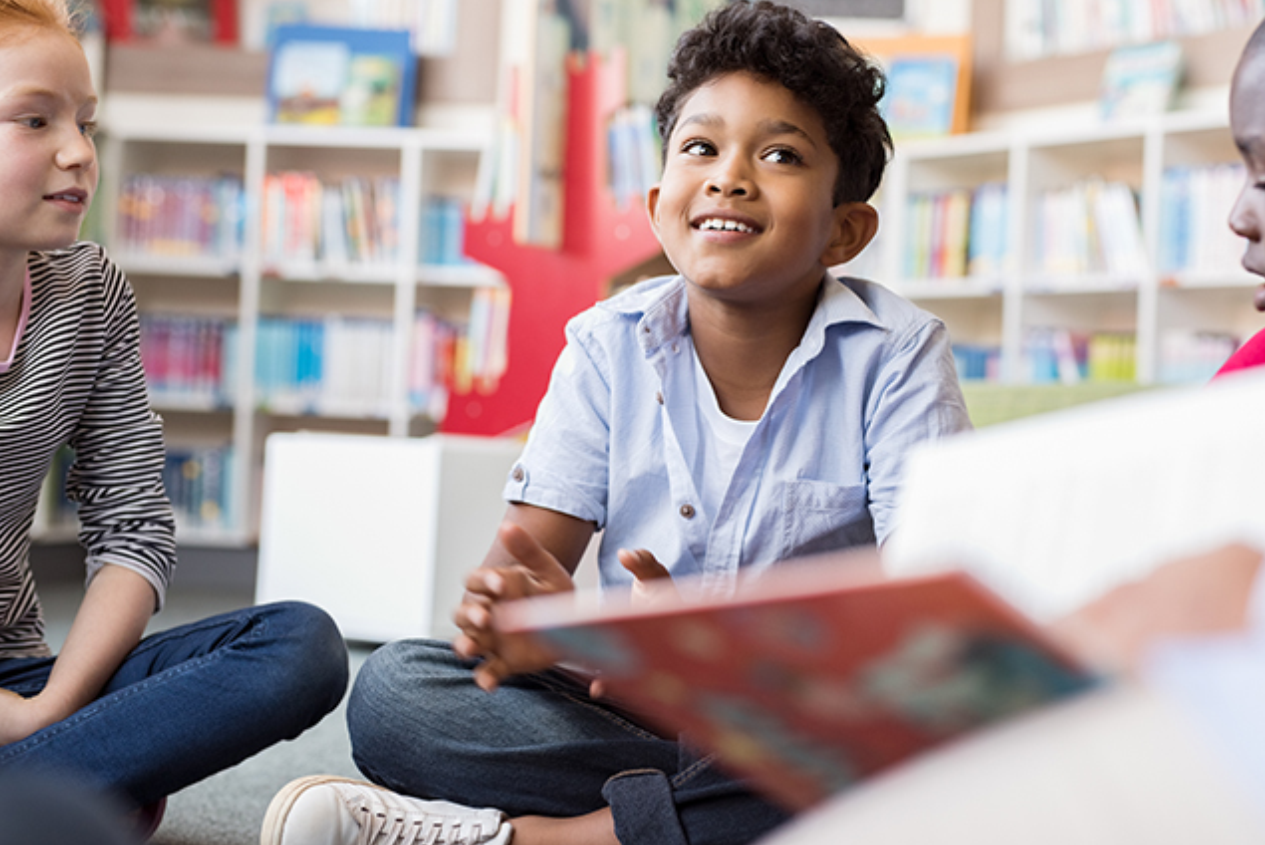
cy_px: 415
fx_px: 2215
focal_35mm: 63
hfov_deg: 31.9
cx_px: 697
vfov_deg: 21.6
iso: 500
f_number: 2.5
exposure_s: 1/125
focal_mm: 50
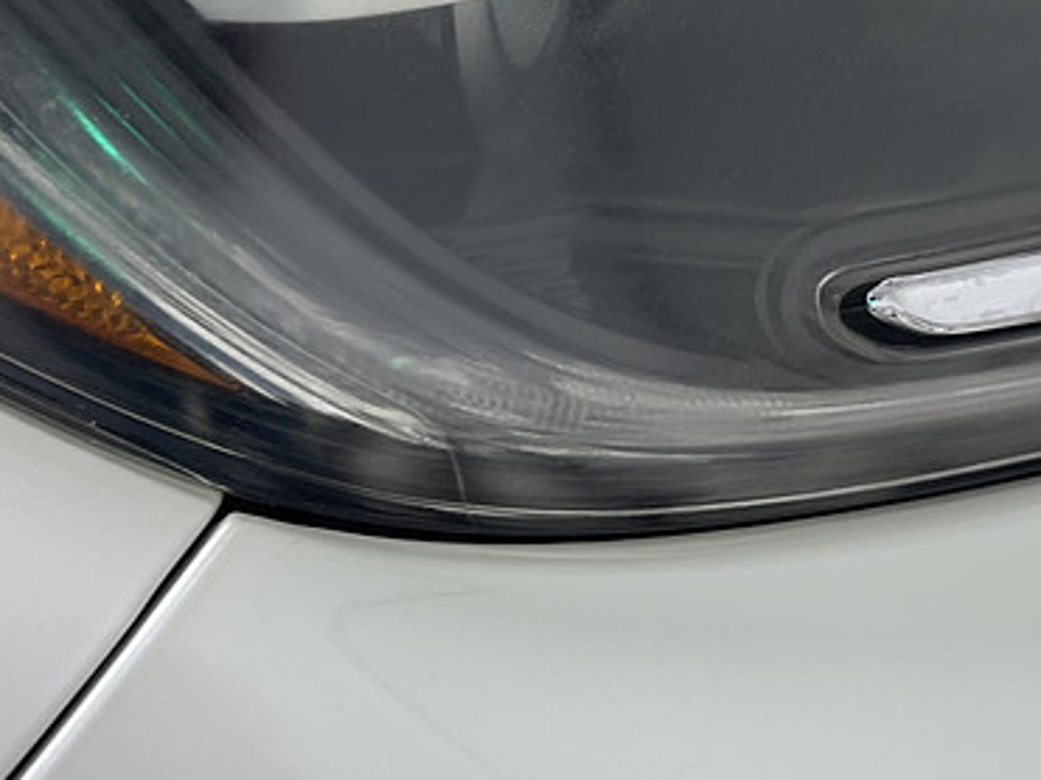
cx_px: 685
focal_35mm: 69
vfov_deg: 21.0
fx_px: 2074
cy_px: 140
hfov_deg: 28.0
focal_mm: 5.1
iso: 80
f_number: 1.6
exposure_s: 1/60
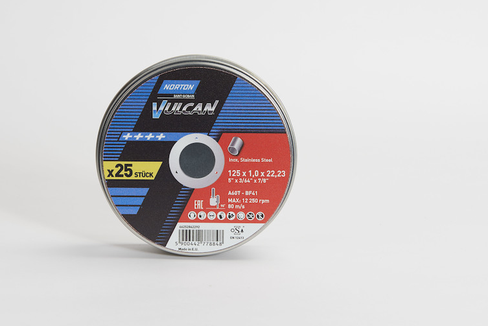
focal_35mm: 93
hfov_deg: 21.9
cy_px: 142
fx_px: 1261
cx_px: 194
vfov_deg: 14.7
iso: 200
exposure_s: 1/125
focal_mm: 70
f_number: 10
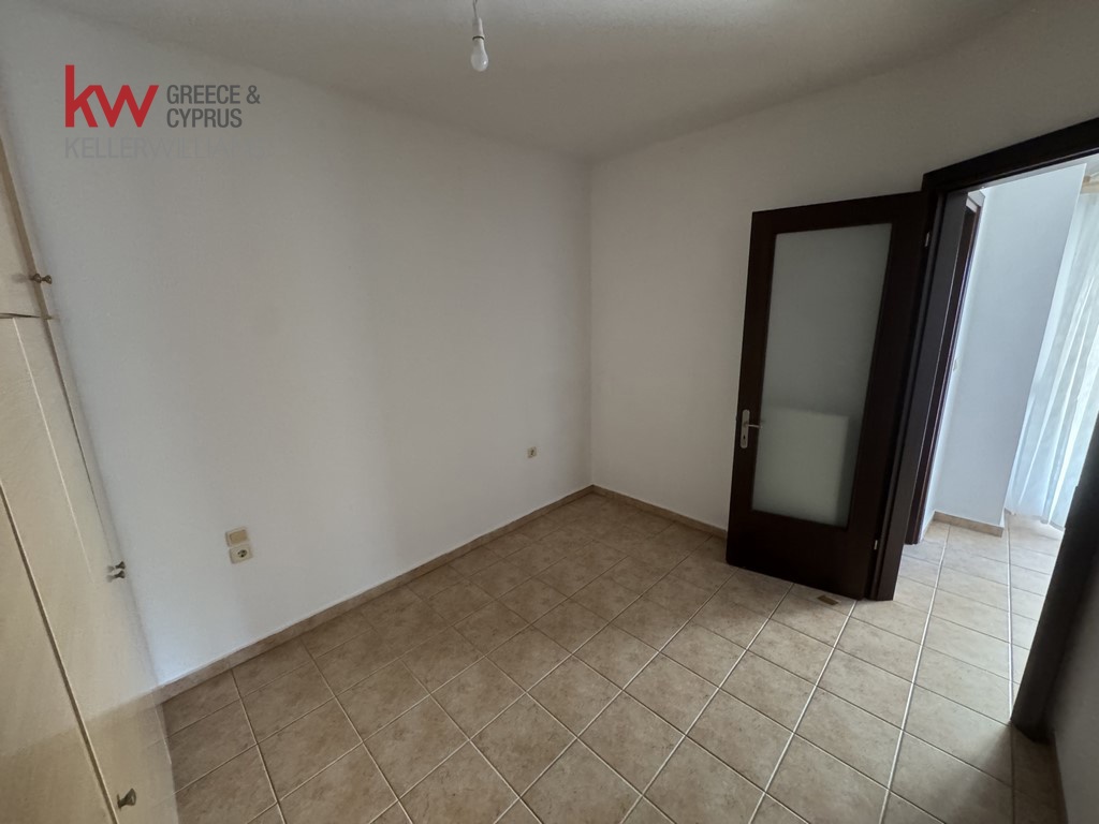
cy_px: 412
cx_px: 550
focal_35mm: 14
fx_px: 444
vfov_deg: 85.7
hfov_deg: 102.1
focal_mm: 2.22
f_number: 2.2
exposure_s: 1/60
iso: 800
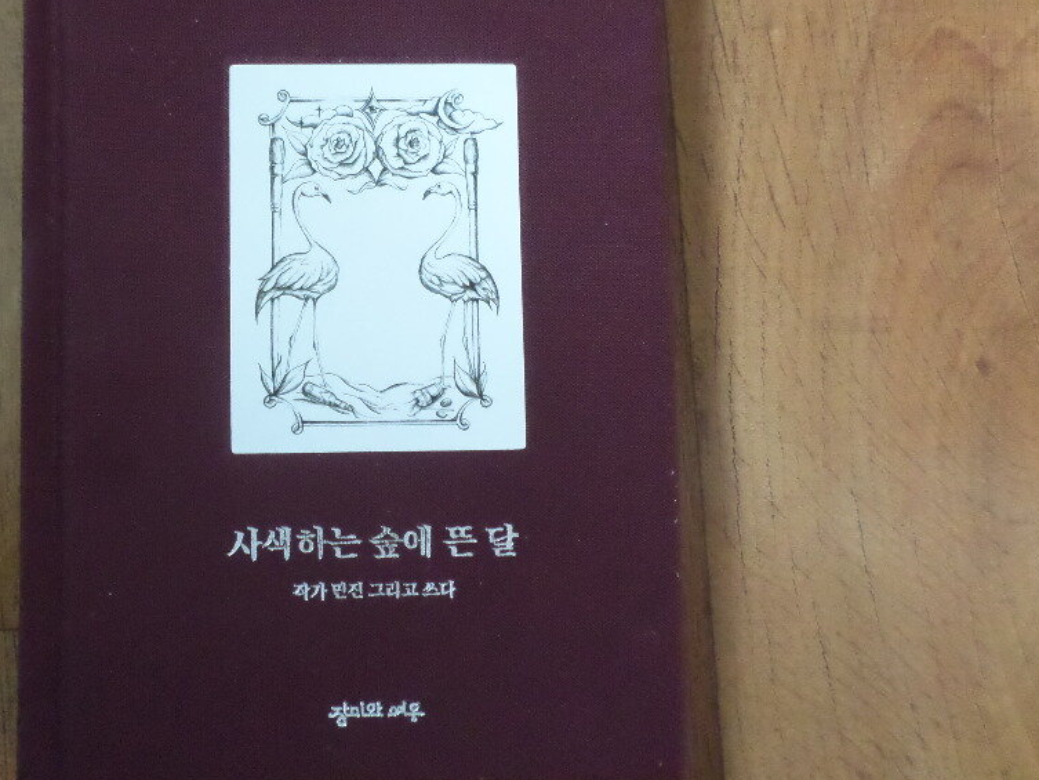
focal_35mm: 34
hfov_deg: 53.0
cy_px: 300
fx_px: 1021
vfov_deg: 41.5
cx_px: 350
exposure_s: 1/30
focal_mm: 4.5
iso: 640
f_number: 2.5
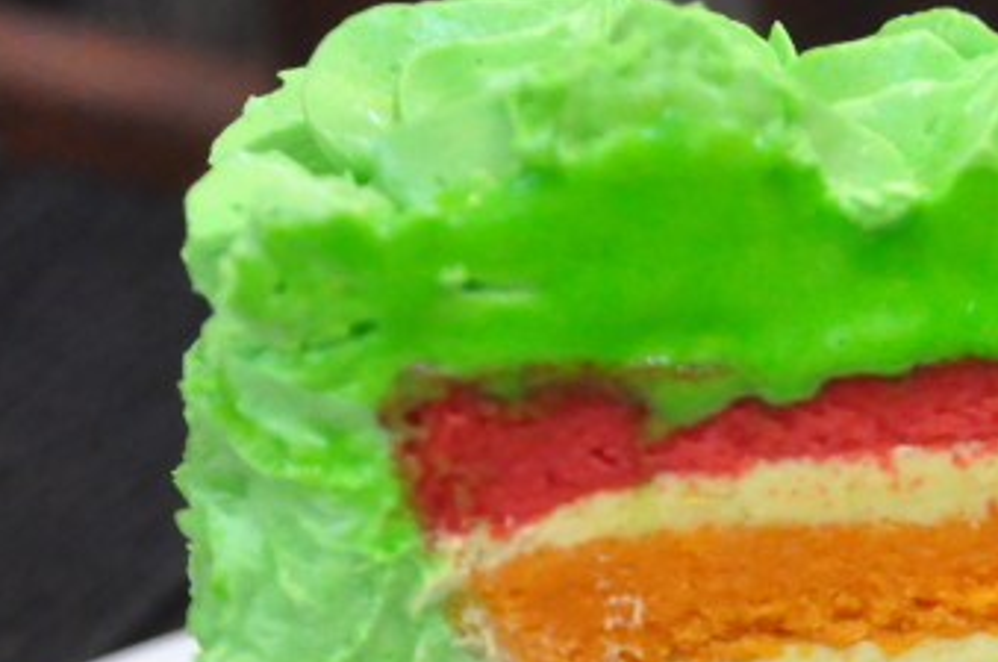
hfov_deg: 11.3
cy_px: 894
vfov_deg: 7.5
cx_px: 1027
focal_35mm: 181
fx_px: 5011
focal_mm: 40
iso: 3200
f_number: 4.5
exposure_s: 1/40
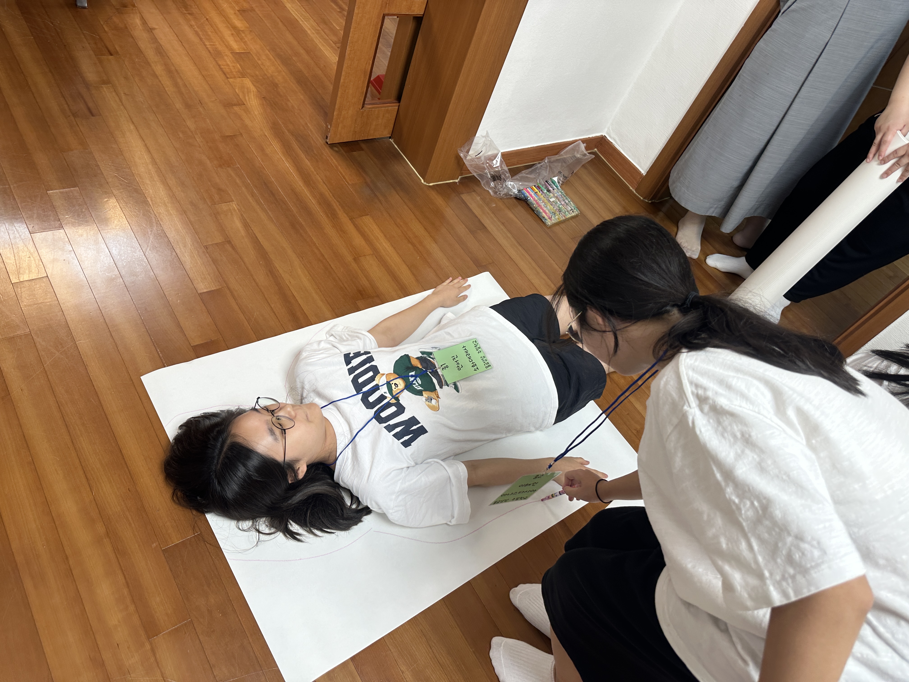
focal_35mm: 24
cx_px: 454
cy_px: 341
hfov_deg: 71.6
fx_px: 630
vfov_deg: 56.8
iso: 100
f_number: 1.78
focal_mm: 6.86
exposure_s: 1/120
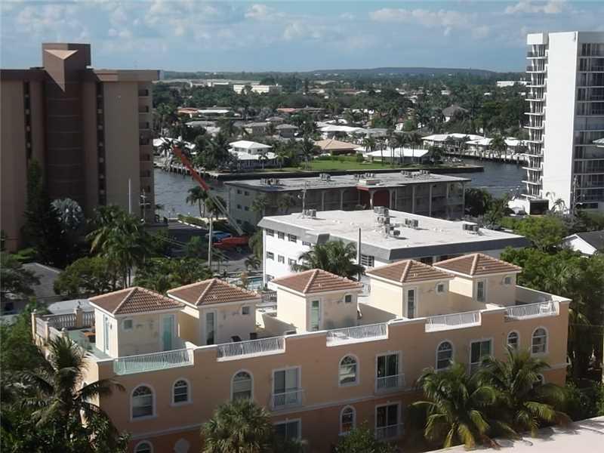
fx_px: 1099
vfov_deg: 23.3
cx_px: 302
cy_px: 226
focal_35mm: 63
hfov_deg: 30.7
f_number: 5.6
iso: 80
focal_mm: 11.2
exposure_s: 1/450
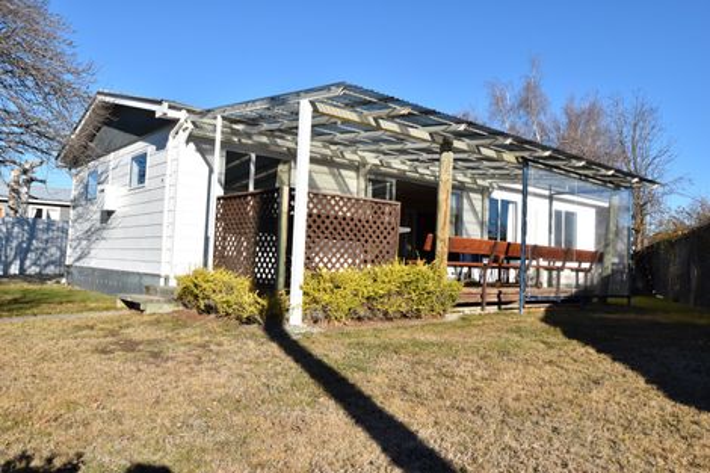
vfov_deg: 45.6
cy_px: 236
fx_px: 562
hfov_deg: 64.6
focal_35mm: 28
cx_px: 355
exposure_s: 1/500
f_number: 11
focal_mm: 19
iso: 200
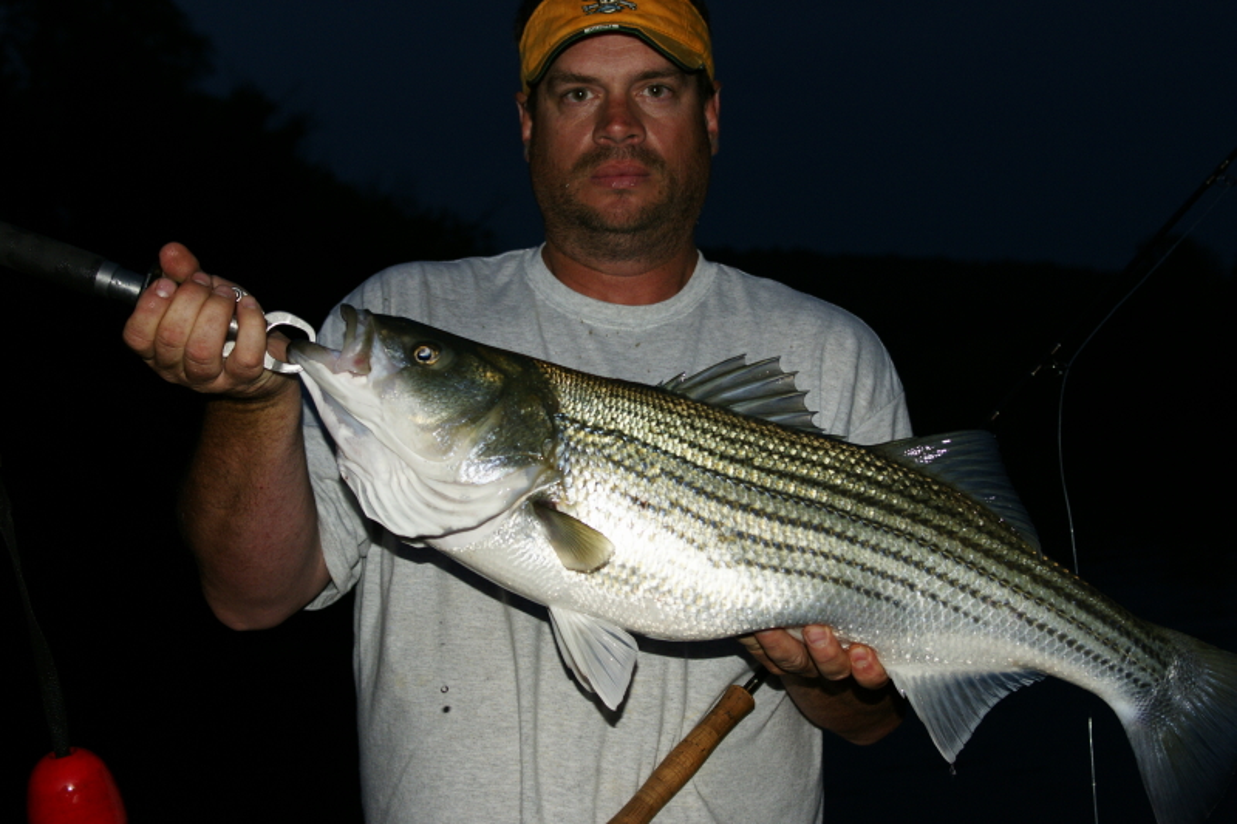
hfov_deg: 33.4
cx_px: 618
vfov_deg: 22.6
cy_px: 412
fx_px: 2061
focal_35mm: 60
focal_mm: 40
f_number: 4.5
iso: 400
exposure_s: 1/60
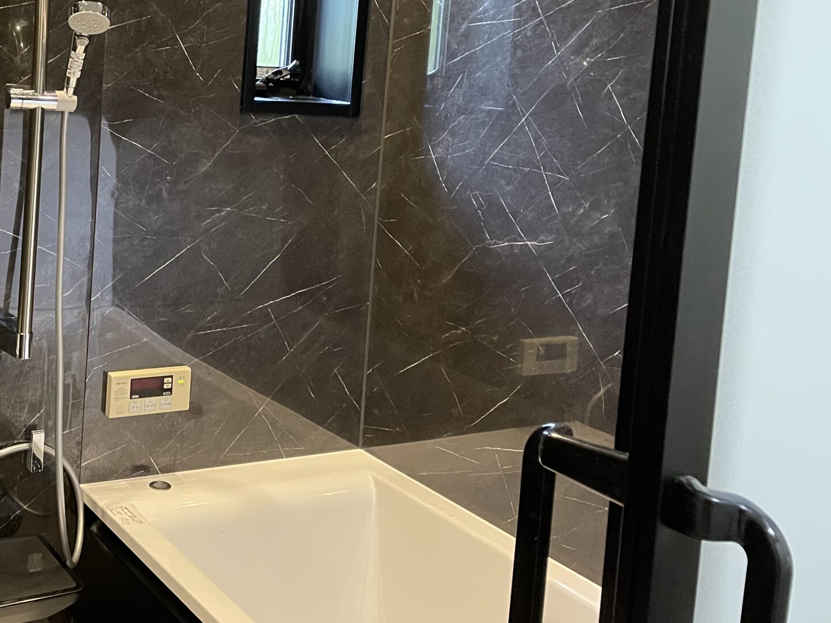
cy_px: 145
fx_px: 1104
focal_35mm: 46
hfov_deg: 39.6
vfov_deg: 30.9
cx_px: 167
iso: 800
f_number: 1.6
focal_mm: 5.1
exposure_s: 1/60
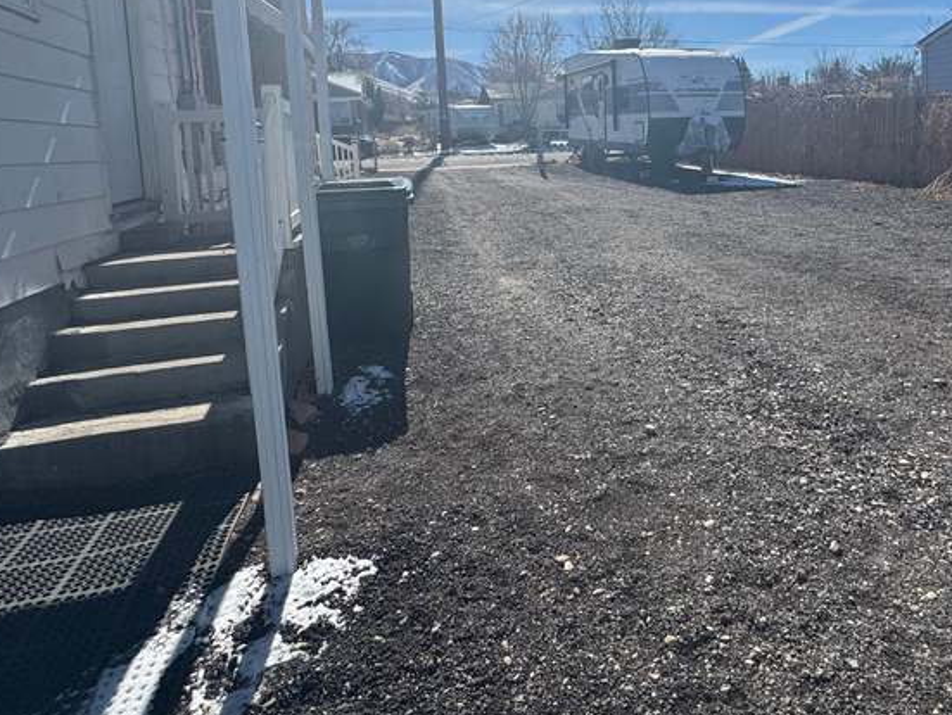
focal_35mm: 26
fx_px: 716
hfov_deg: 66.0
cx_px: 610
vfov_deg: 51.4
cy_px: 200
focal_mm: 2.22
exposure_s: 1/2674
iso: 50
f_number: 2.2
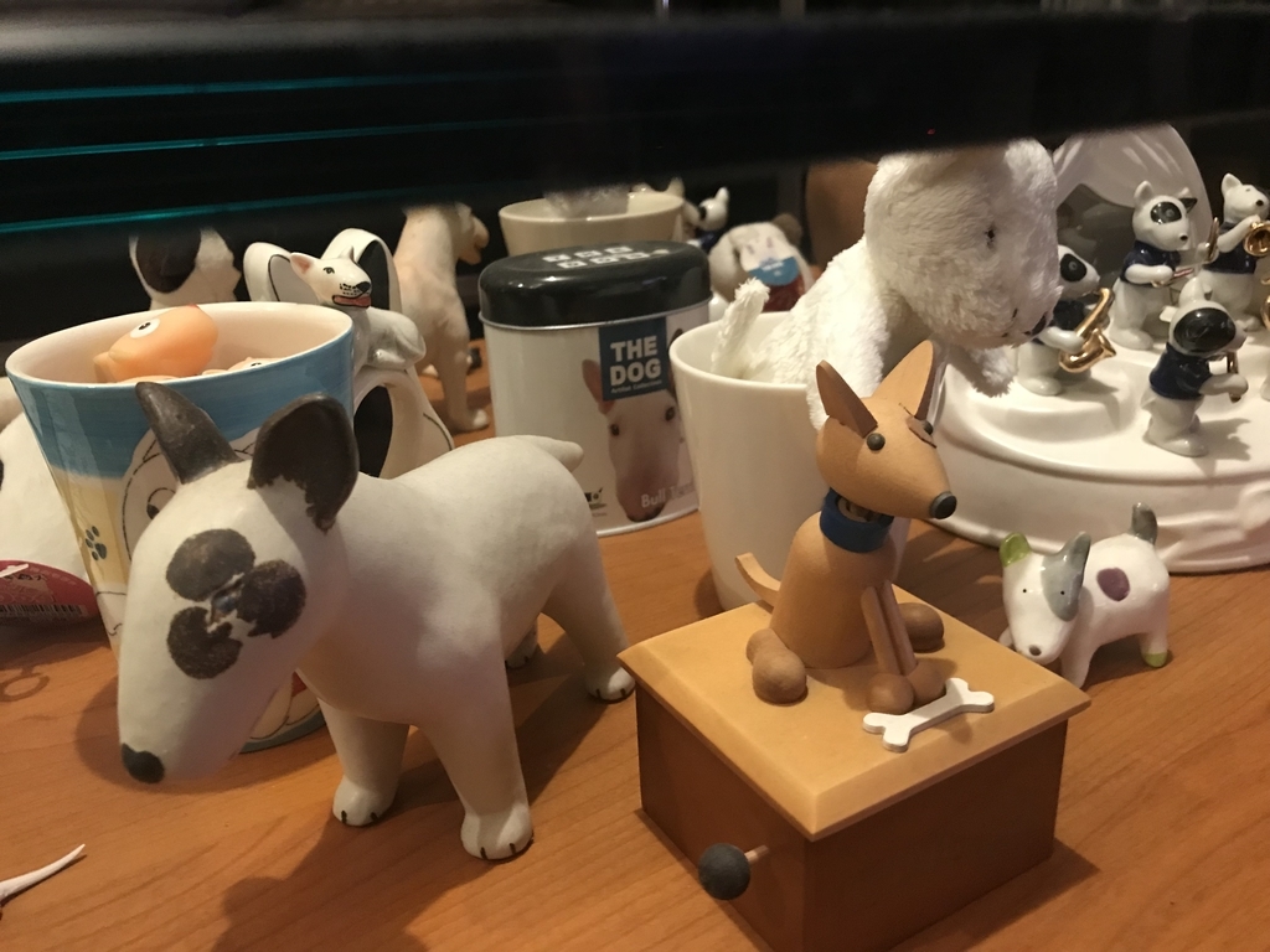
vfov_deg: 49.7
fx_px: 1027
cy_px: 476
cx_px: 635
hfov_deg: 63.4
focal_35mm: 28
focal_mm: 3.99
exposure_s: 1/13
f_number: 1.8
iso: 100
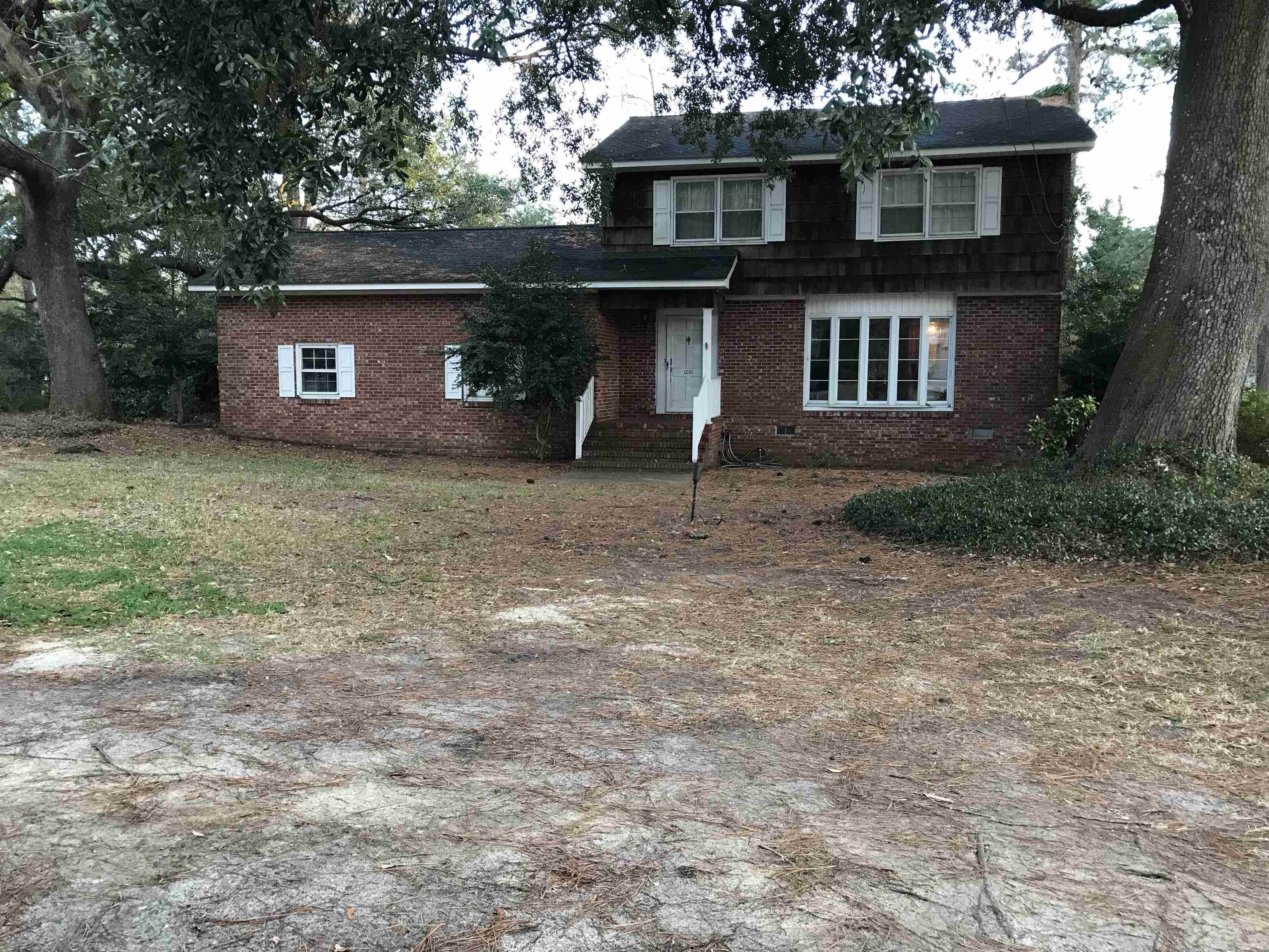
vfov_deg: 49.7
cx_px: 634
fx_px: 1026
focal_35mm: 28
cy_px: 476
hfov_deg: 63.4
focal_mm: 3.99
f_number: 1.8
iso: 32
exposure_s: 1/30
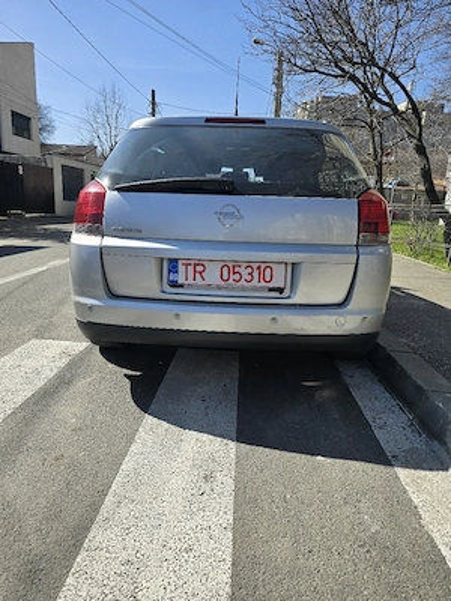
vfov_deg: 73.9
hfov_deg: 58.9
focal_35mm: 23
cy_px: 300
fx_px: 400
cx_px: 226
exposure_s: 1/667
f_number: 1.7
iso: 12
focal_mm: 6.3
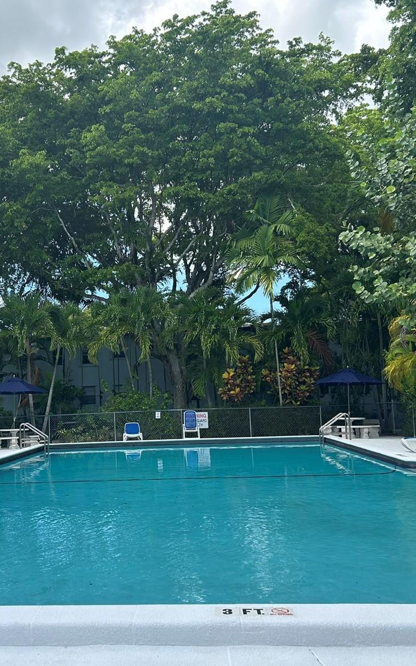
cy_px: 331
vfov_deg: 52.7
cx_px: 128
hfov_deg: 34.0
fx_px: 671
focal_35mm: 37
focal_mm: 5.7
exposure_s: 1/1147
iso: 50
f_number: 1.5
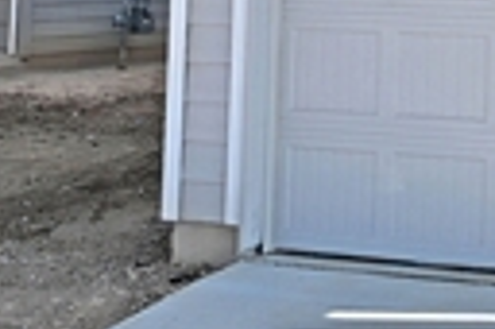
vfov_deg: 13.3
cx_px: 669
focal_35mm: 90
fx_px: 1236
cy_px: -306
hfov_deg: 20.4
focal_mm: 12
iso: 64
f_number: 7.1
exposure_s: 1/200
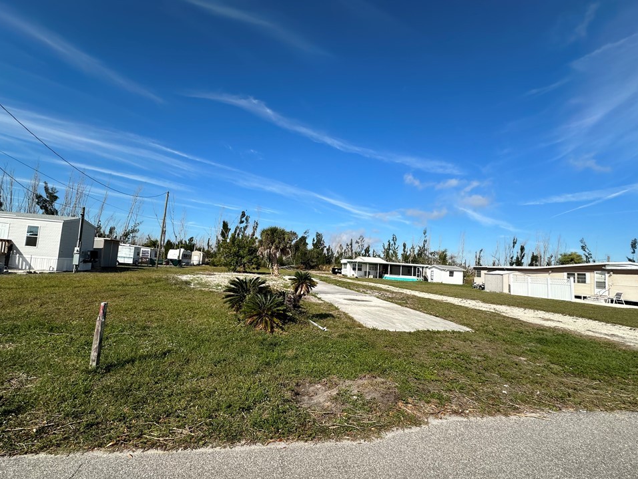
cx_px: 304
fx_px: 276
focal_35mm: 15
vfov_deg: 81.7
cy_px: 246
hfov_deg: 98.1
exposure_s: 1/2681
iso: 50
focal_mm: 2.22
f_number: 2.2
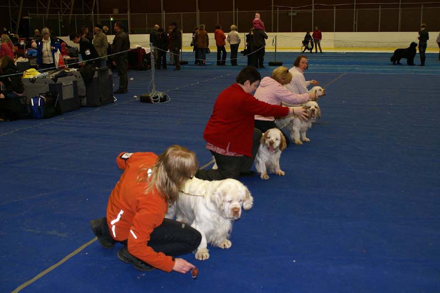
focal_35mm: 42
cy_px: 146
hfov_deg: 46.4
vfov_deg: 31.9
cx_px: 220
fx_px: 513
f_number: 4.5
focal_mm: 28
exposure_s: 1/60
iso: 400
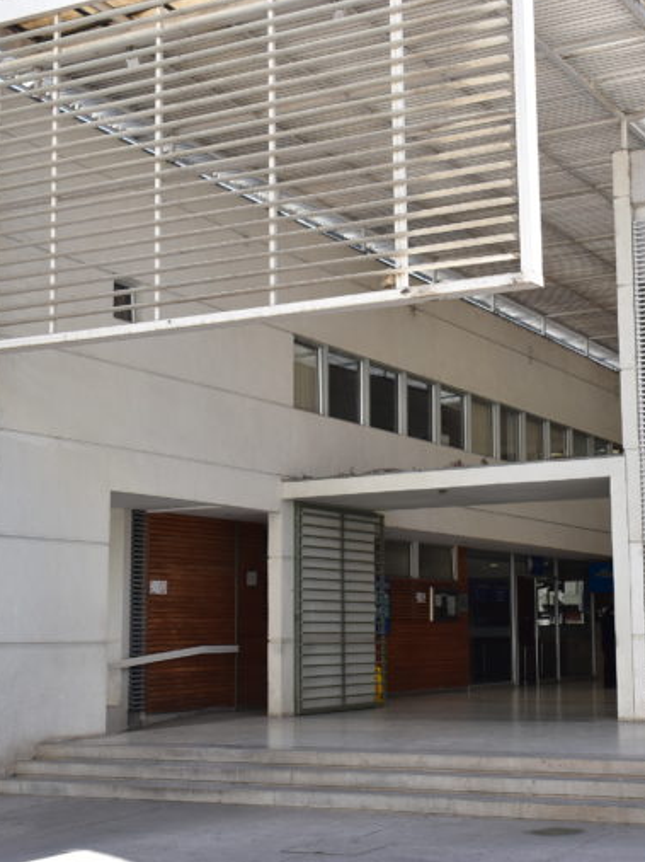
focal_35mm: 57
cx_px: 453
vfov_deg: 33.8
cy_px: 427
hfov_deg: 25.4
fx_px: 1417
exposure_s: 1/250
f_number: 10
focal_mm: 26
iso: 400
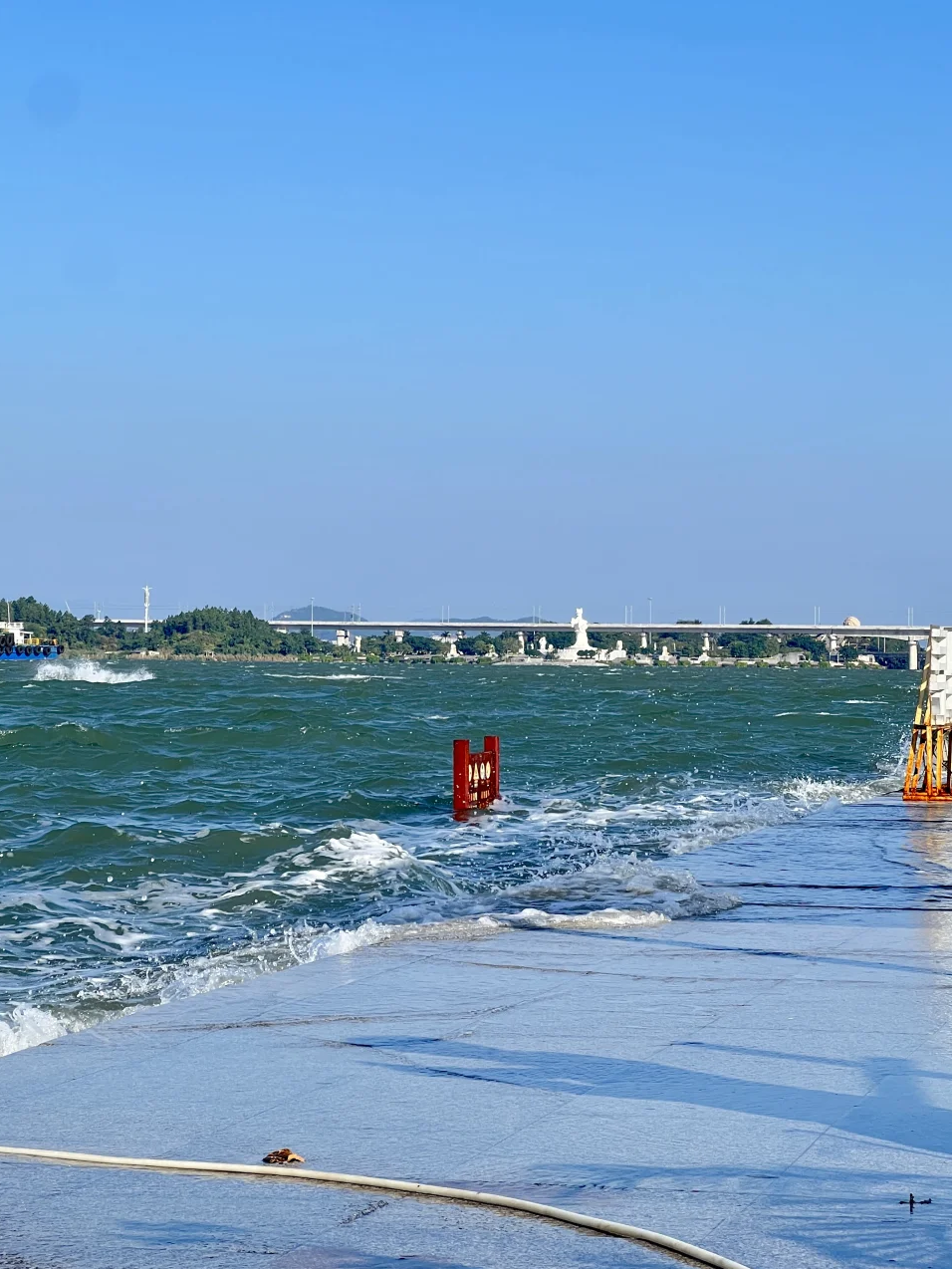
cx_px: 439
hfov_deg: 17.0
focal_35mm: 87
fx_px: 3189
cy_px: 582
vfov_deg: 22.5
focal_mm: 9
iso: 32
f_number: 2.8
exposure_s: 1/570
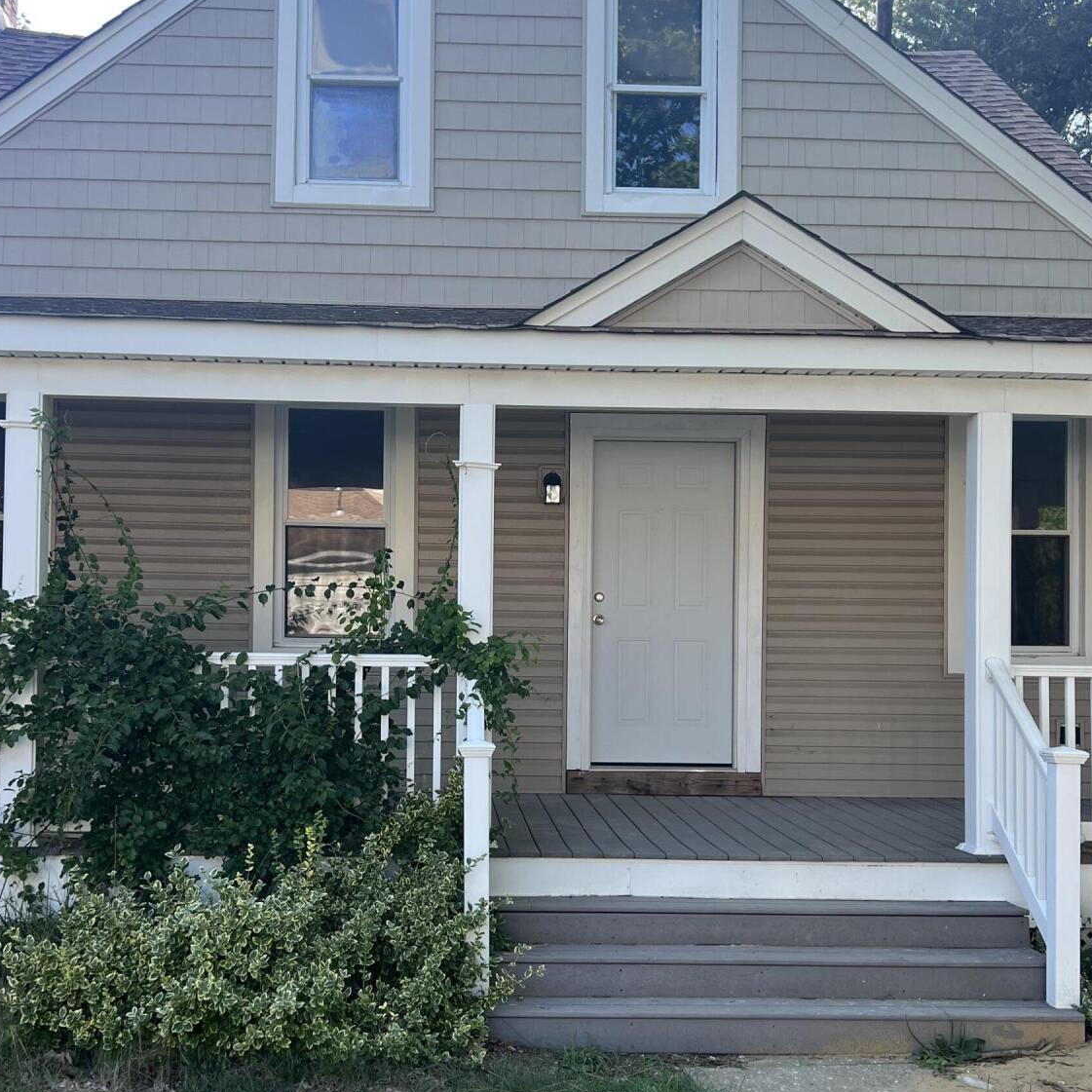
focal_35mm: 41
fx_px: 1463
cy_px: 598
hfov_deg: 40.9
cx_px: 500
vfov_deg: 40.9
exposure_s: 1/808
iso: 50
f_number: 1.5
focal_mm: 5.7
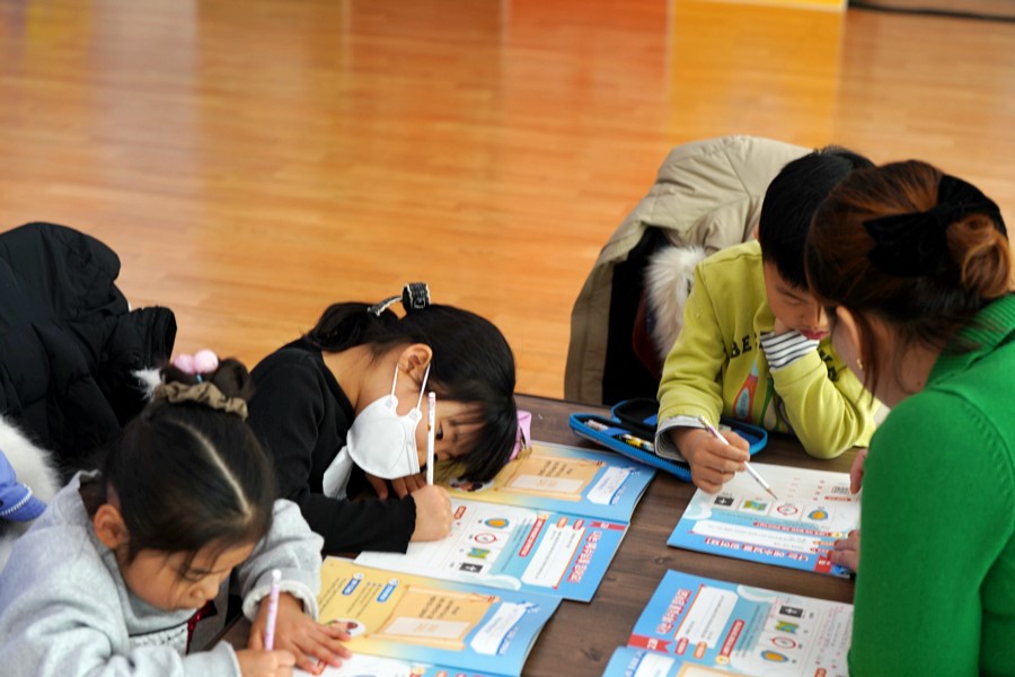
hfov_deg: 28.8
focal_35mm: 70
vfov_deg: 19.5
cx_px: 508
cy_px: 338
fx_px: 1973
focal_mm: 70
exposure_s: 1/160
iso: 400
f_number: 4
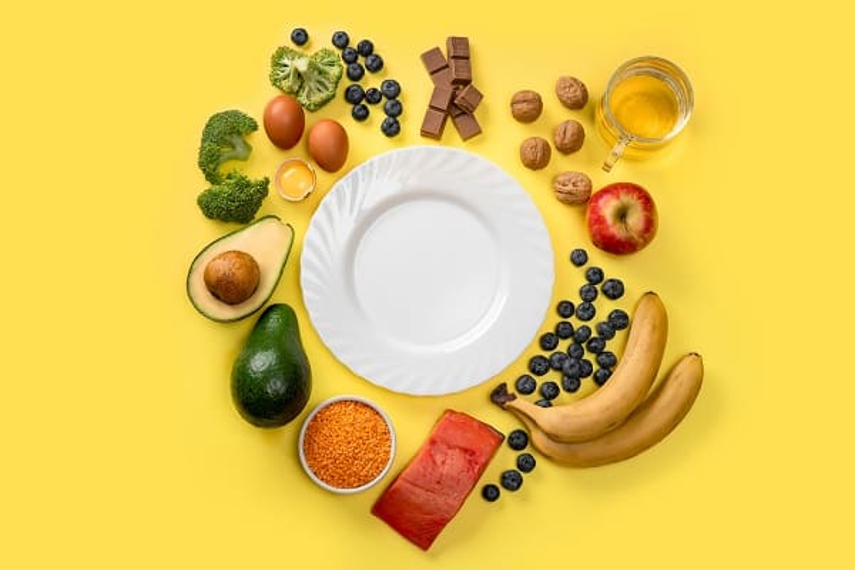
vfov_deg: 25.5
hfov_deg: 37.5
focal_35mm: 53
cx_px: 428
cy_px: 285
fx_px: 1259
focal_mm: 35
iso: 80
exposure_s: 1/125
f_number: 8
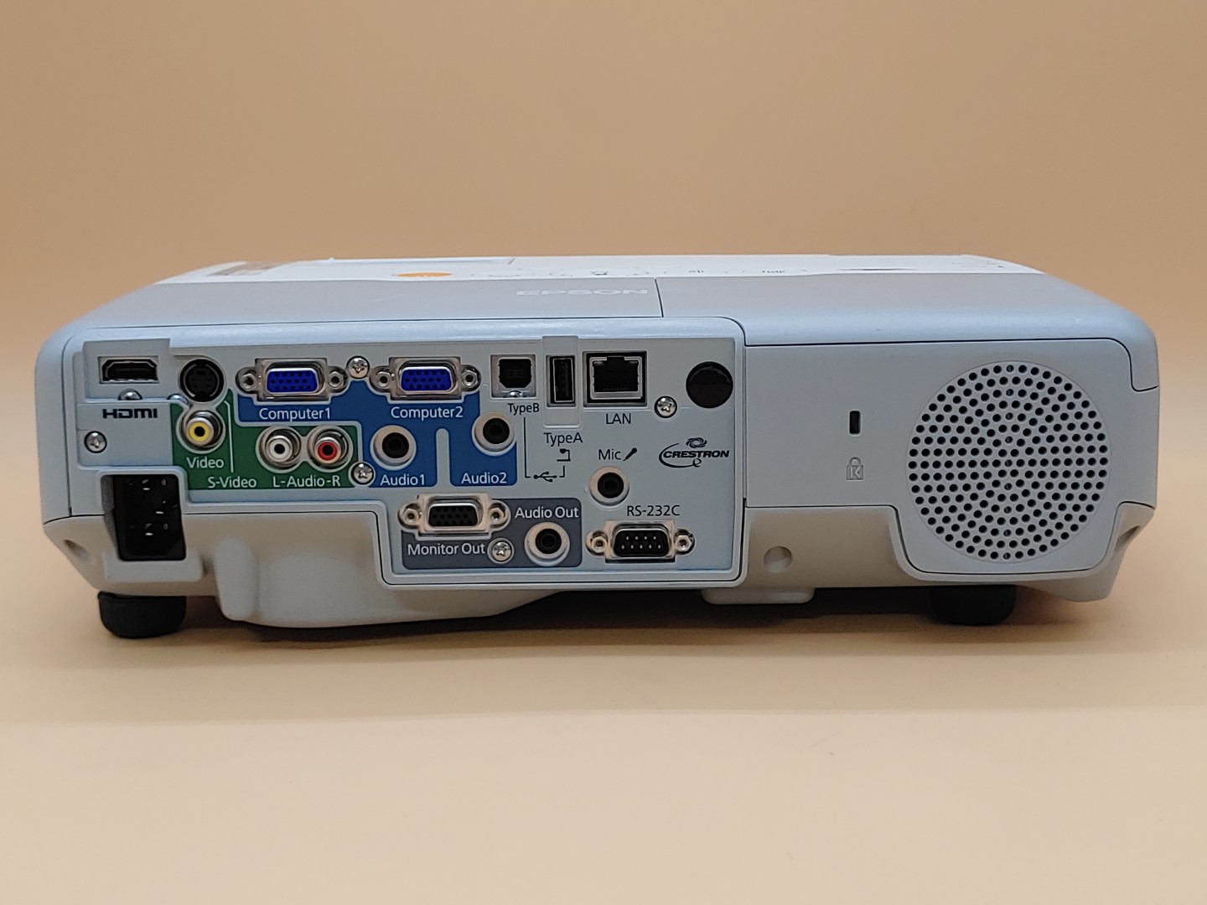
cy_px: 452
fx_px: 1709
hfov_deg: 38.9
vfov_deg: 29.7
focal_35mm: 49
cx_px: 604
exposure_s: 1/116
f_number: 1.8
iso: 50
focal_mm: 4.36
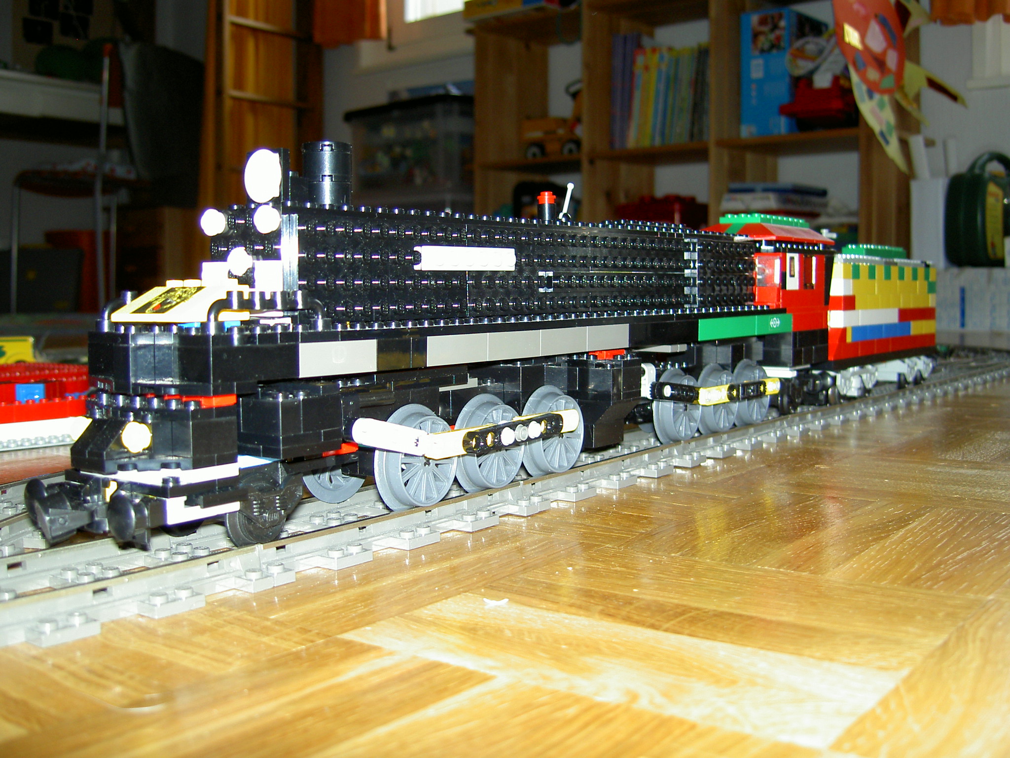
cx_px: 505
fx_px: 1138
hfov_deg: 47.9
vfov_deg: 36.8
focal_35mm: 39
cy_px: 379
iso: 100
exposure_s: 1/59.5
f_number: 2.8
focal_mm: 8
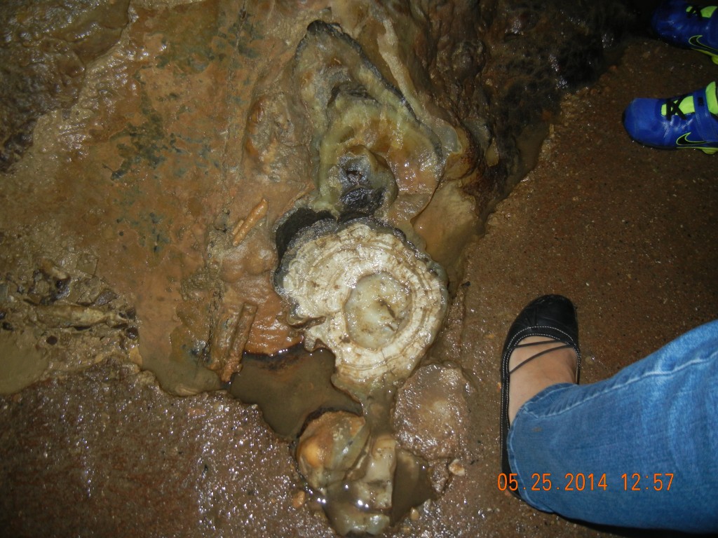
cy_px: 269
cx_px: 359
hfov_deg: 60.0
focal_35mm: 30
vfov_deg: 46.8
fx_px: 622
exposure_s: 1/30
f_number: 3.5
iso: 200
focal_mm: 5.4
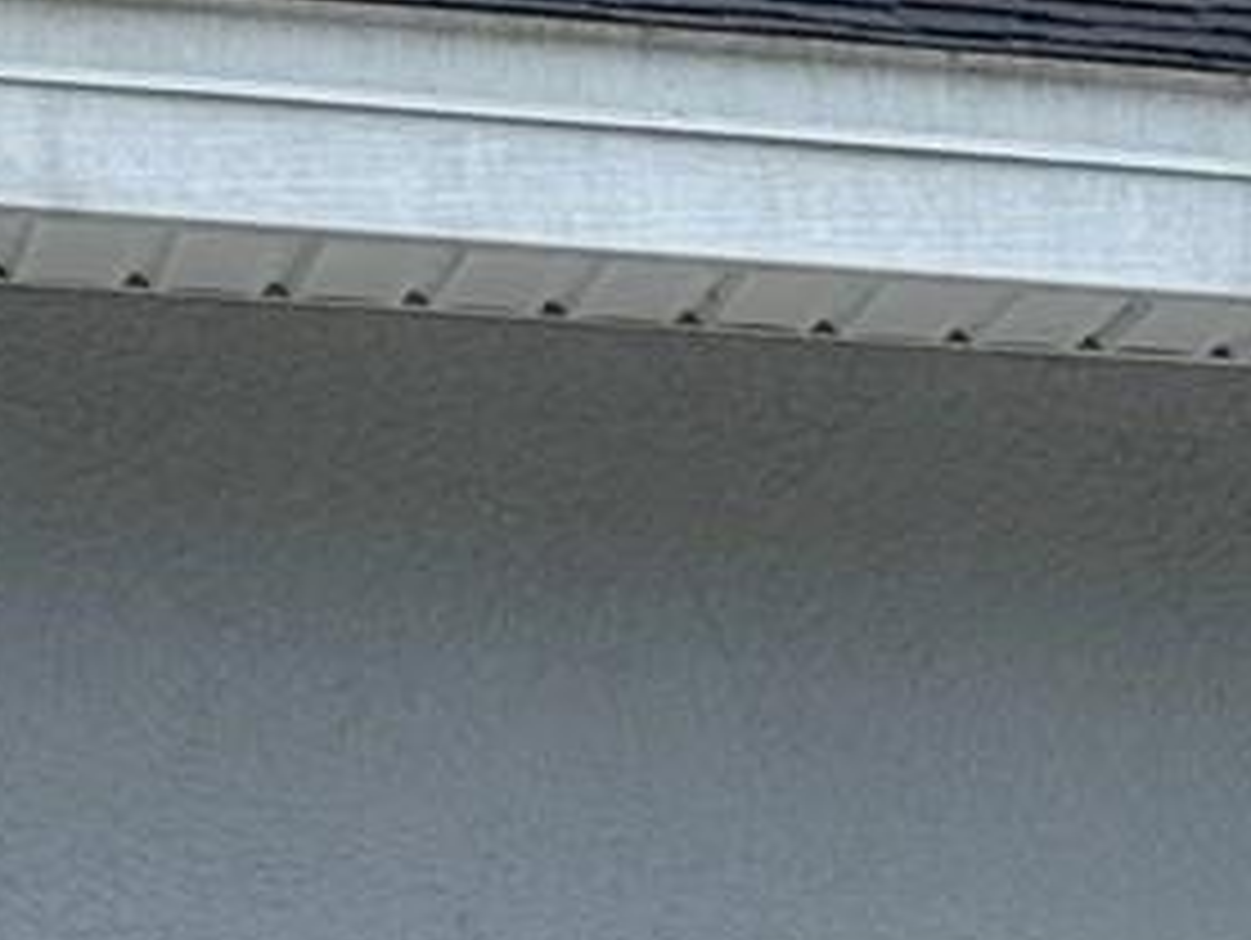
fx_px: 9983
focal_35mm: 276
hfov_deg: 6.8
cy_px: 2334
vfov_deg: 5.2
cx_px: 2848
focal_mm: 6.76
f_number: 1.78
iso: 64
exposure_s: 1/620
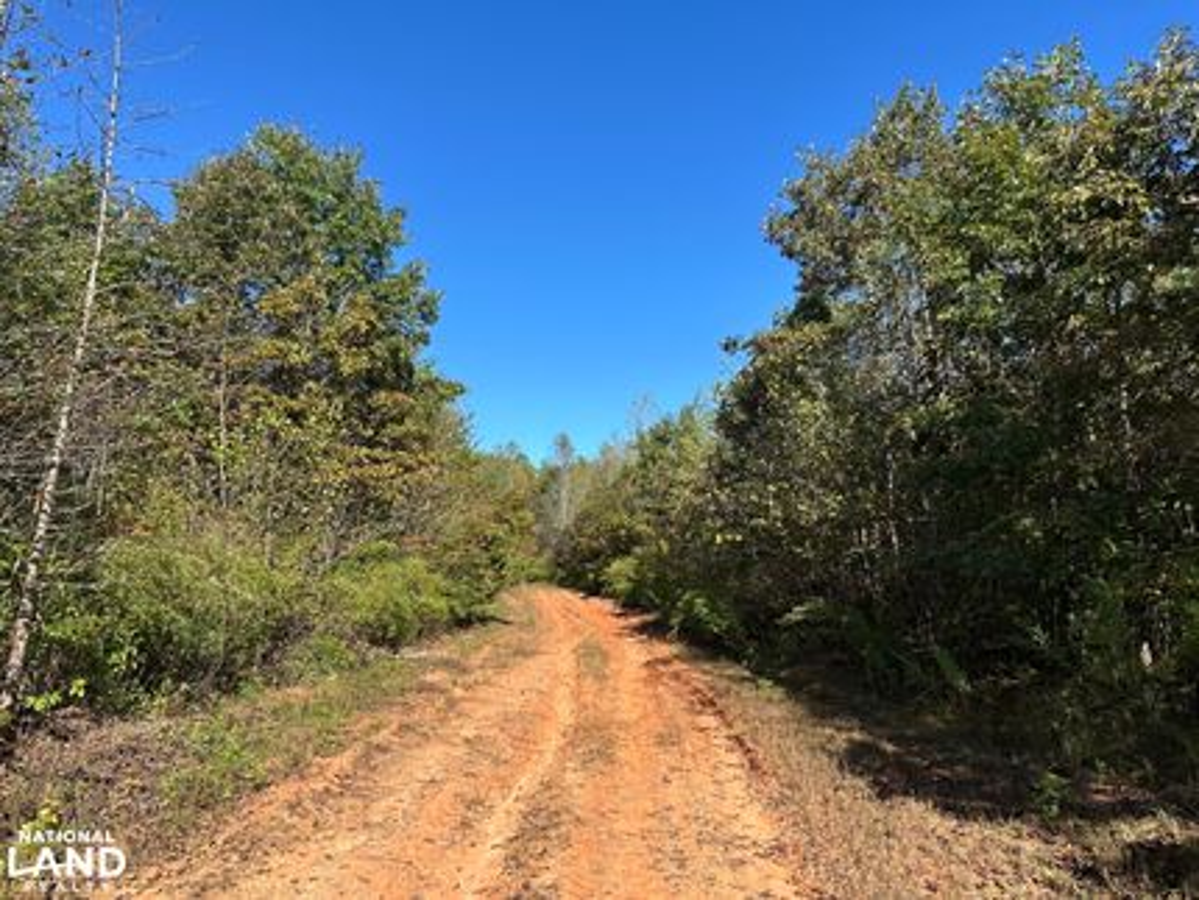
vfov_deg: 56.9
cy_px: 450
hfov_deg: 71.6
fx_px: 832
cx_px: 600
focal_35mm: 24
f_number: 1.78
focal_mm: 6.86
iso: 80
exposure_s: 1/2732
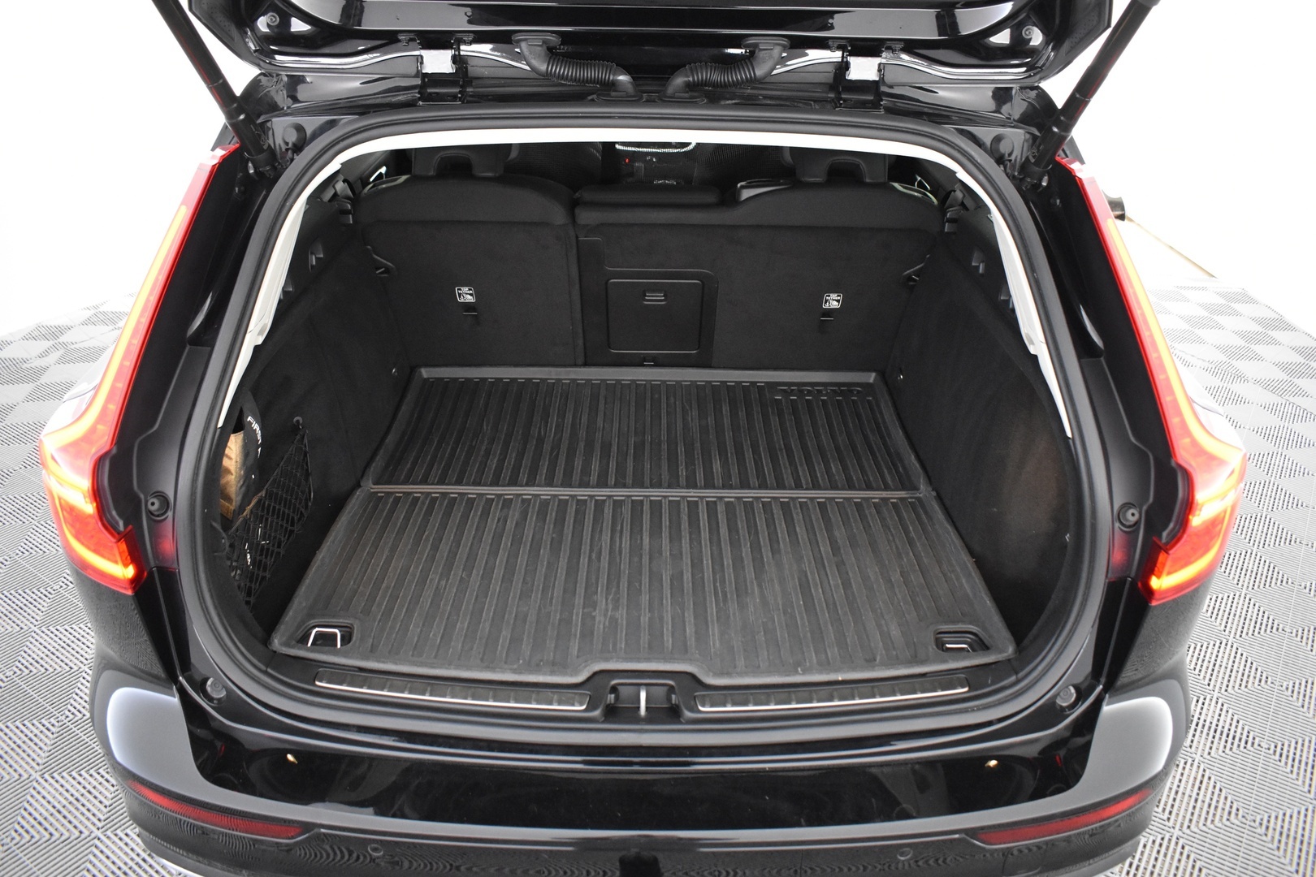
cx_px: 658
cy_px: 438
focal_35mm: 27
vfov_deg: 47.9
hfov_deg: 67.4
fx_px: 987
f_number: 3.5
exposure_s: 1/20
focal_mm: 18
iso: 3200
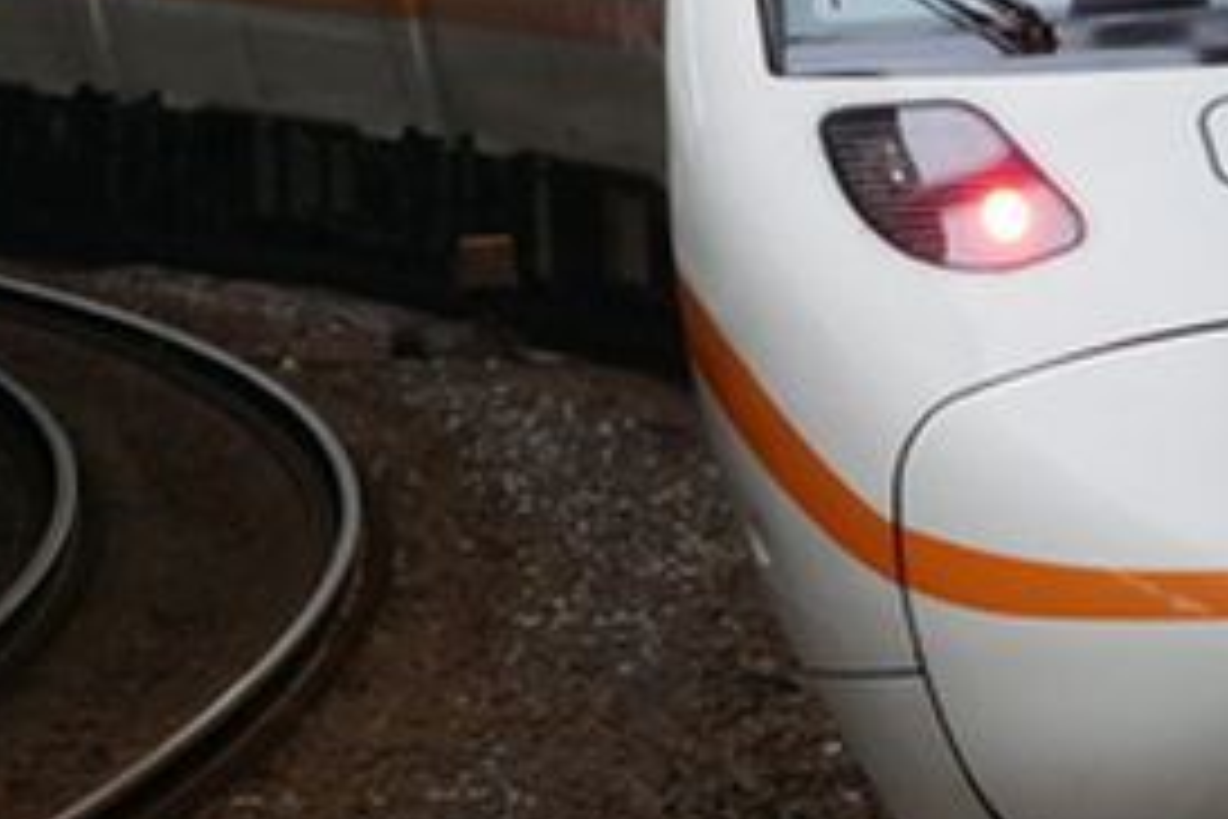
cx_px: 1021
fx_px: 22614
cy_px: -4
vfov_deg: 2.1
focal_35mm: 663
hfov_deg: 3.1
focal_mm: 109
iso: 1000
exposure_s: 1/250
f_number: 5.6
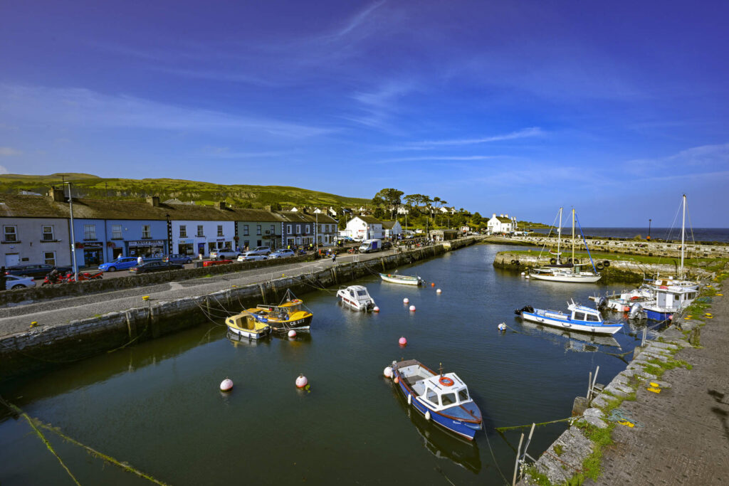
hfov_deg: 104.2
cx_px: 364
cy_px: 243
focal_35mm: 14
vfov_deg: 81.2
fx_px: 284
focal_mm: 14
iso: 90
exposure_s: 1/80
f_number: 14
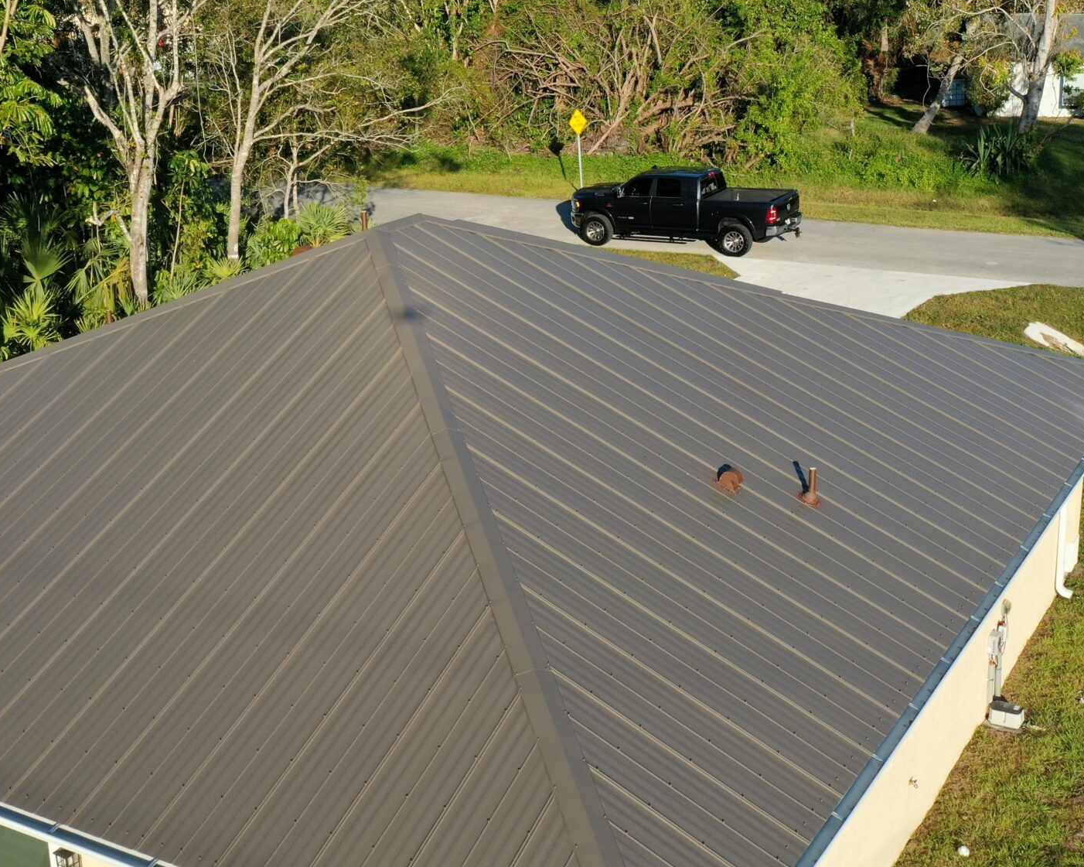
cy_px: 352
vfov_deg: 31.4
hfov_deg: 38.8
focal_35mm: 48
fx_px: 1540
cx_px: 586
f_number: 5.6
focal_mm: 10.26
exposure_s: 1/500
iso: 100
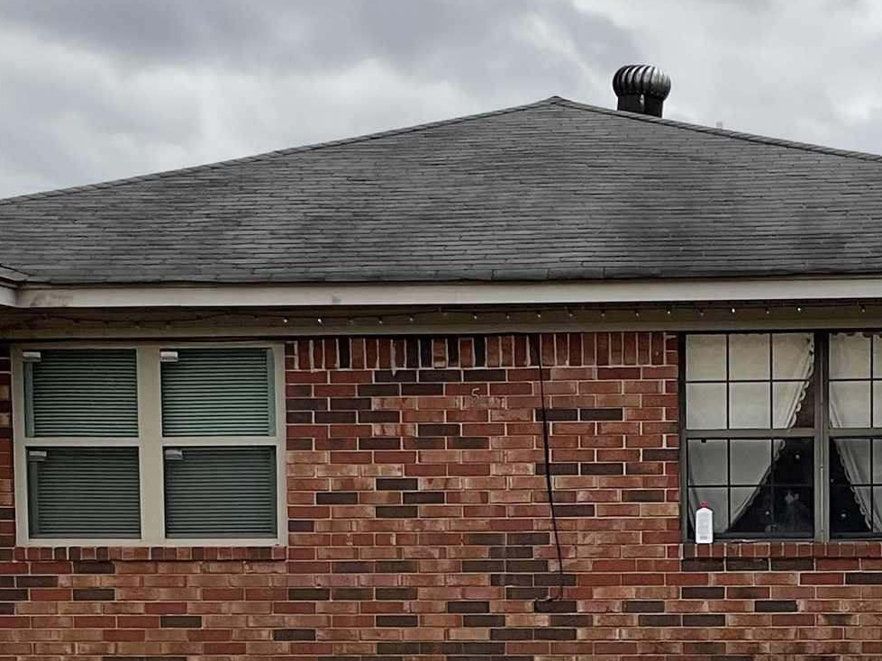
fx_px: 2318
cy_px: 659
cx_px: 563
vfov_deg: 15.9
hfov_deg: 21.5
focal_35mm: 91
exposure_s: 1/1098
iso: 16
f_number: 1.8
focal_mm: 3
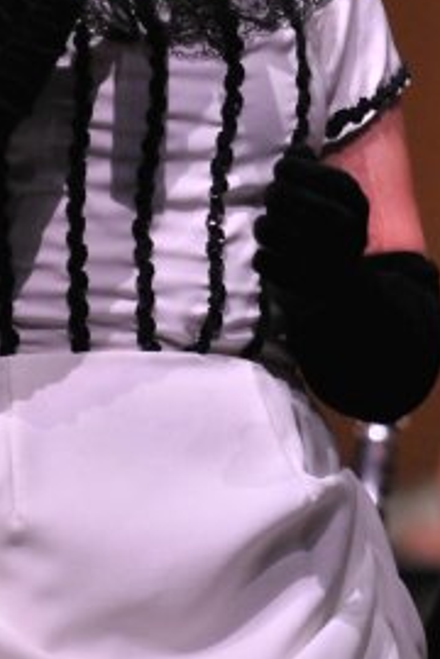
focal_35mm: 516
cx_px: 128
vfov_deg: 4.0
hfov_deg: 2.7
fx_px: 9461
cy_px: 32
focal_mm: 155
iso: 1600
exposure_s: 1/320
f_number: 2.8
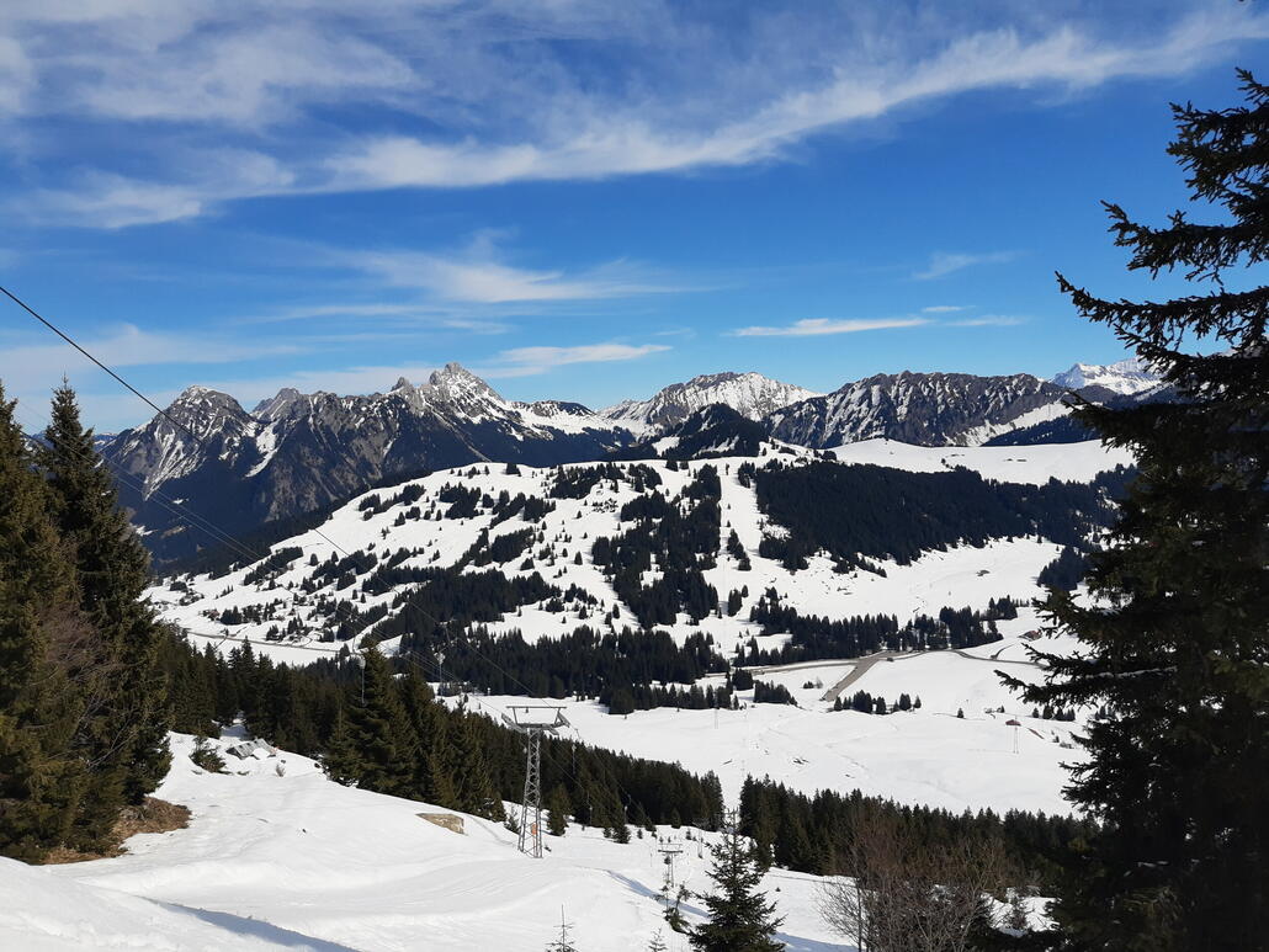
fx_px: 953
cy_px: 476
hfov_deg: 67.3
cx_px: 634
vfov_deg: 53.1
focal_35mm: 26
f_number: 1.7
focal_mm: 4.75
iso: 40
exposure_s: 1/11236
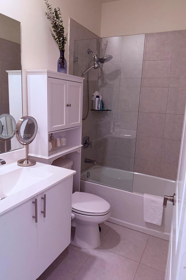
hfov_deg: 49.5
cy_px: 136
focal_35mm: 26
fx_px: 201
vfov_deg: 69.4
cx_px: 95
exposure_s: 1/120
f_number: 1.78
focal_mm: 6.76
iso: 200
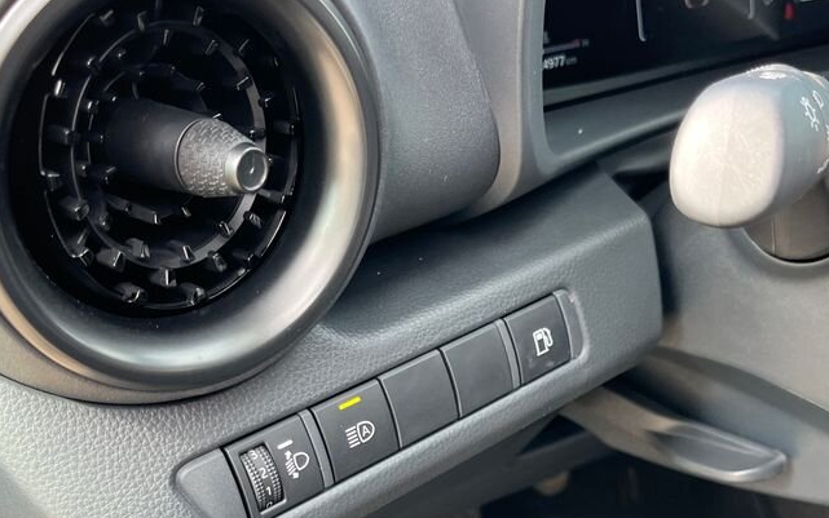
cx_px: 429
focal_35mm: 44
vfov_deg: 28.5
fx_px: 994
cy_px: 431
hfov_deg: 45.3
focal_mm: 5.1
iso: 100
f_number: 1.6
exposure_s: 1/122
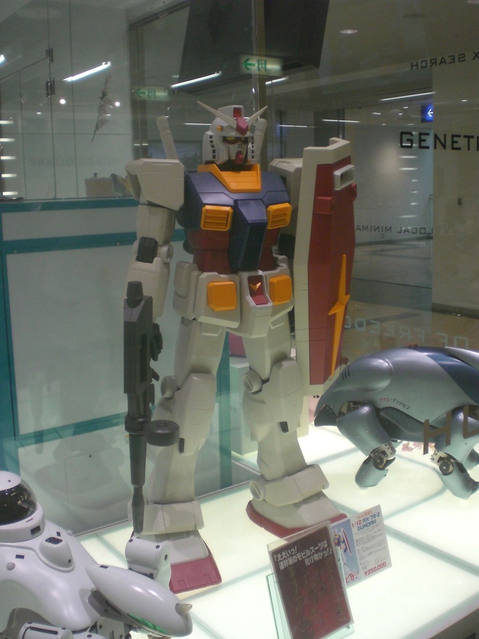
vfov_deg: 49.0
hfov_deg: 37.7
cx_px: 240
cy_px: 320
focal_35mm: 38
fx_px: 701
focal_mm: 6.3
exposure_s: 1/100
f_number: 3.1
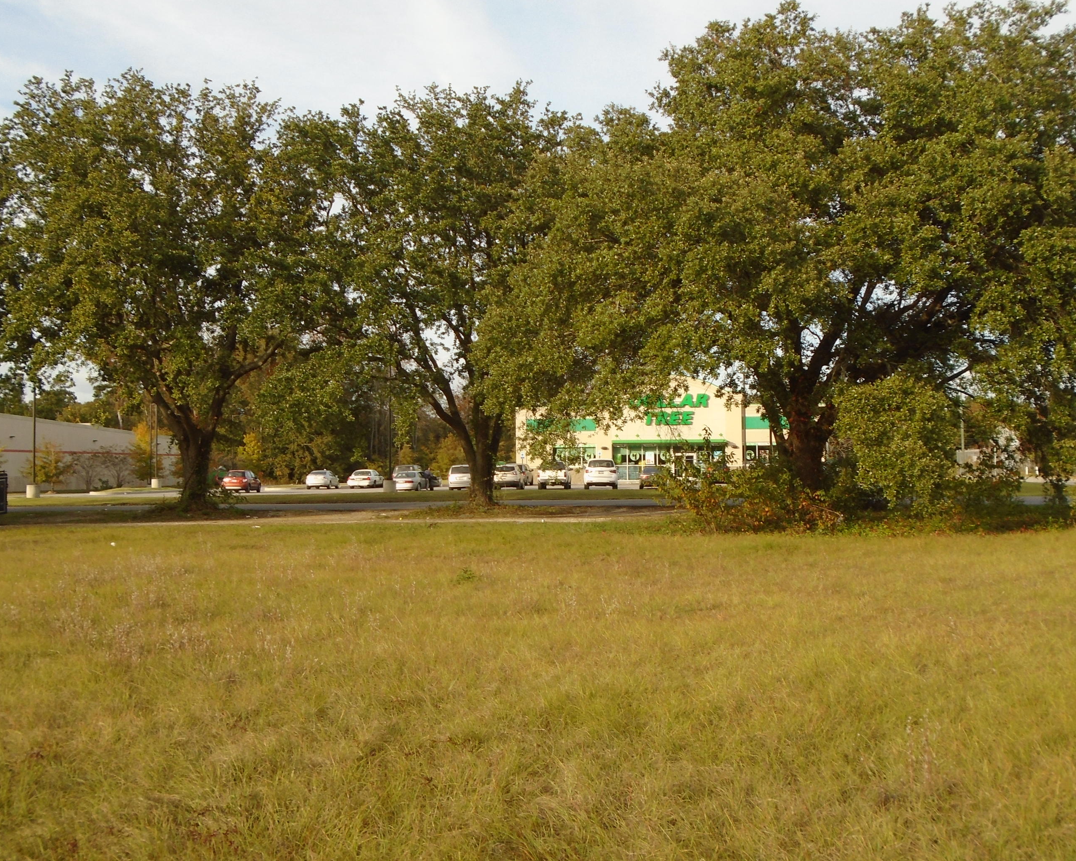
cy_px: 406
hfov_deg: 44.8
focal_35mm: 41
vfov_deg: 36.5
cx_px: 565
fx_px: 1306
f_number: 3.8
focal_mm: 6.4
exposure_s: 1/400
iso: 100
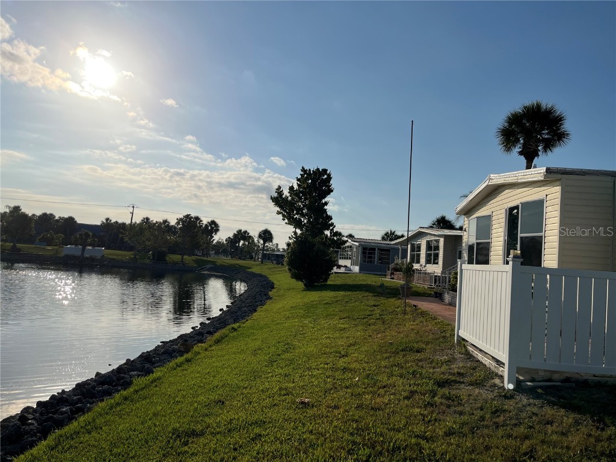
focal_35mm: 26
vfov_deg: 53.1
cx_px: 308
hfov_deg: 67.3
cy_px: 231
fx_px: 463
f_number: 1.6
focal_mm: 5.1
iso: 50
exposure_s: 1/15152
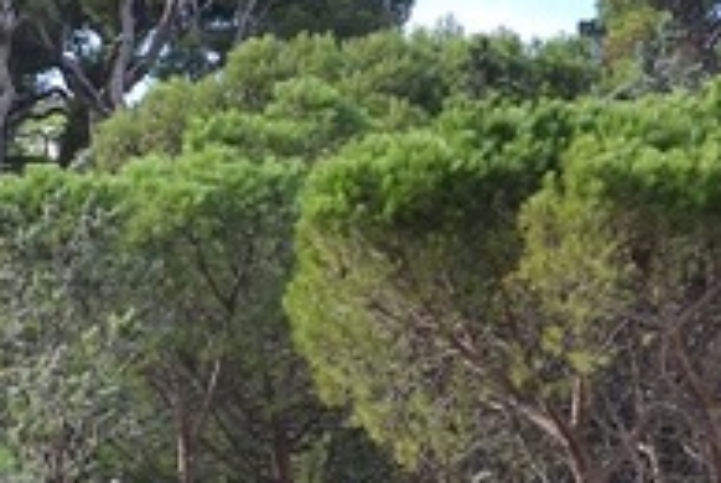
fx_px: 4954
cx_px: -305
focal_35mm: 247
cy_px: 596
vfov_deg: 5.6
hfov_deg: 8.2
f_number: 6.3
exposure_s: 1/160
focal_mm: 32
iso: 100
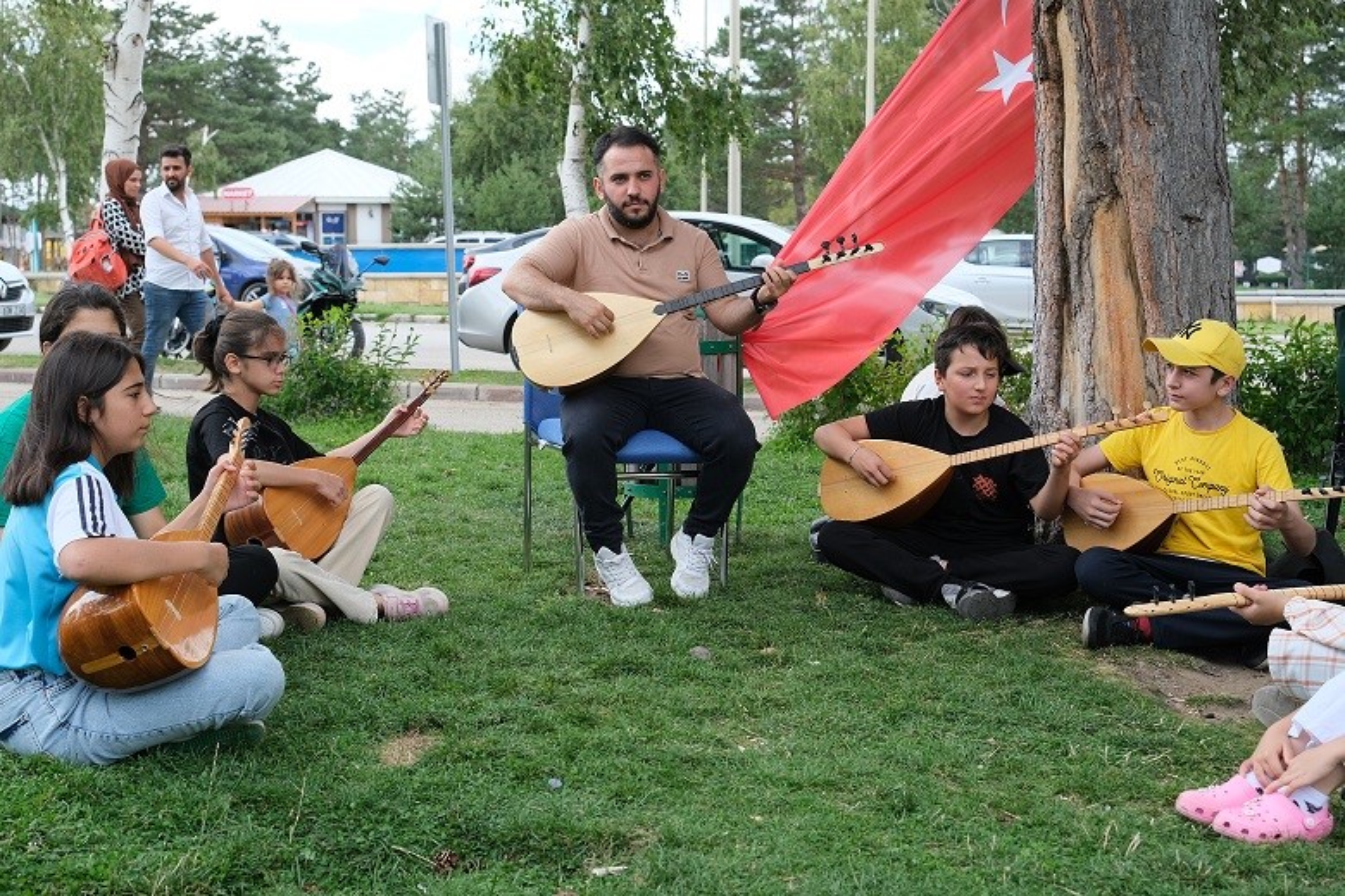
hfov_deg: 39.6
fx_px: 1868
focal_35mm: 50
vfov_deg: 27.0
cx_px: 672
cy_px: 448
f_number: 4
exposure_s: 1/450
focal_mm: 33
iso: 320
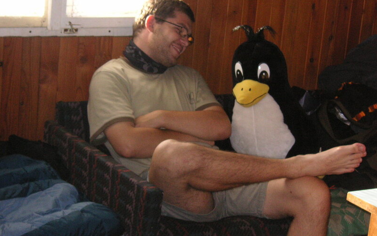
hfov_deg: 21.2
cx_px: 188
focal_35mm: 98
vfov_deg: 13.4
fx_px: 1007
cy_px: 102
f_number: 4.8
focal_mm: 15.2
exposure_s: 1/90
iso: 160
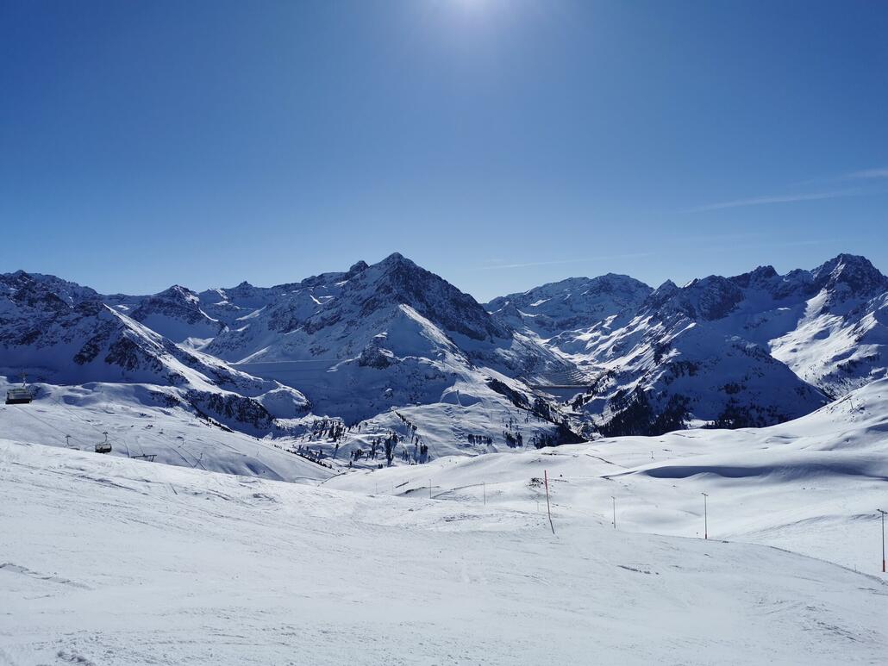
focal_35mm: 27
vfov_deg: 51.4
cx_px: 444
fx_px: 693
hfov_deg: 65.3
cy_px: 333
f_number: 1.8
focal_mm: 5.58
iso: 50
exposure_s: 1/12346
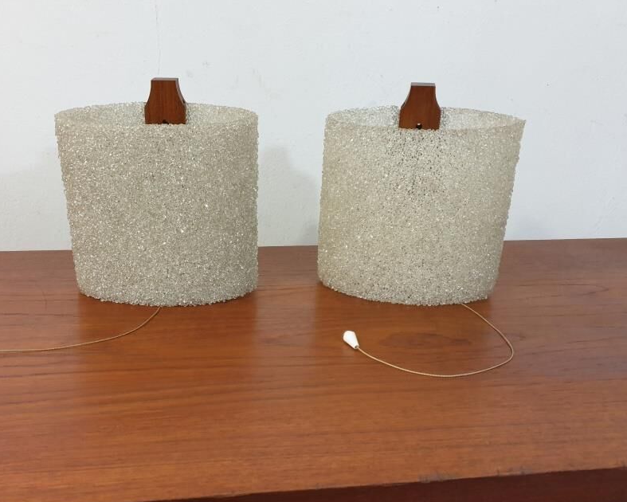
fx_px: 613
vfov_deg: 44.4
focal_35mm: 33
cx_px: 252
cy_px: 292
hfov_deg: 53.8
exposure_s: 1/50
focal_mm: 4.3
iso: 320
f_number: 1.5
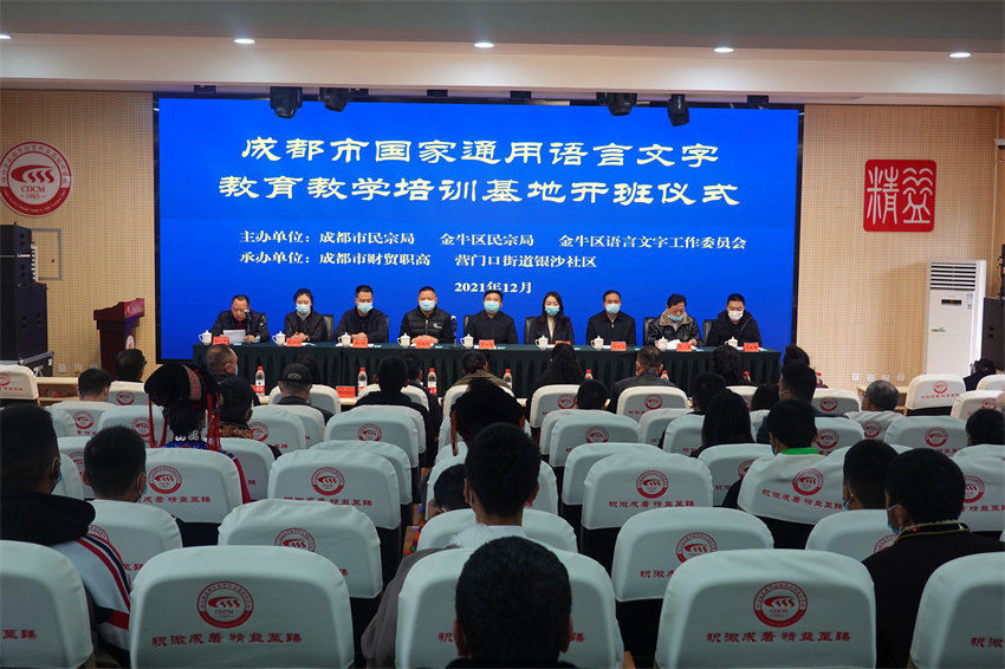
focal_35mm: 46
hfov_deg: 42.8
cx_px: 502
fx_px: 1284
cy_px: 334
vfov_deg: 29.2
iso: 320
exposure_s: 1/50
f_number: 4
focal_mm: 17.19
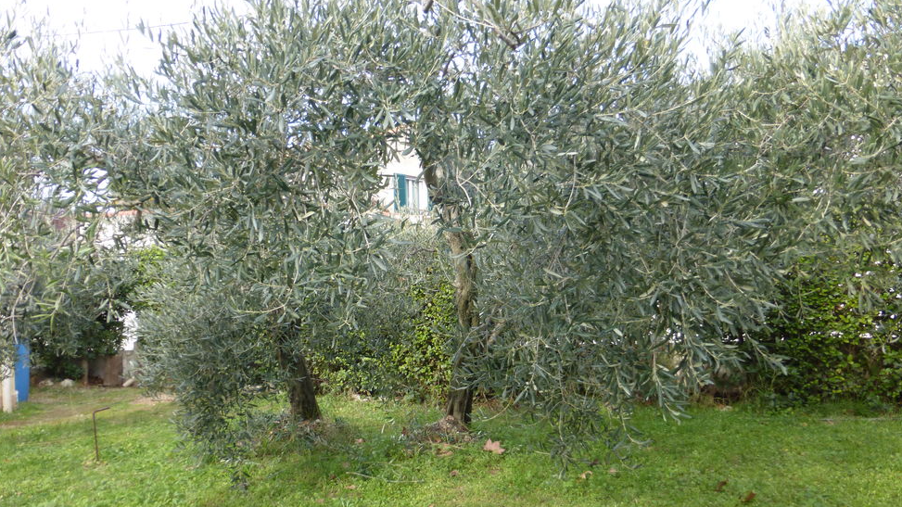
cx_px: 451
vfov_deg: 41.2
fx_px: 670
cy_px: 314
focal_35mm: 28
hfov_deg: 67.9
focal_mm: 4.3
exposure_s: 1/125
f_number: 3.5
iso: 100
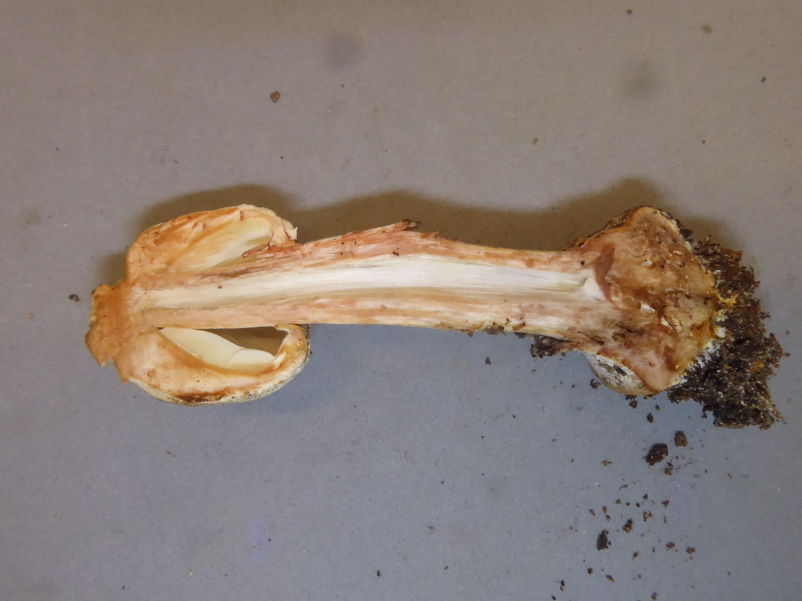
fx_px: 556
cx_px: 401
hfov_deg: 71.6
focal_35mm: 24
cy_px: 300
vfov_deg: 56.8
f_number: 7.1
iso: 400
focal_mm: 4.3
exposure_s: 1/40
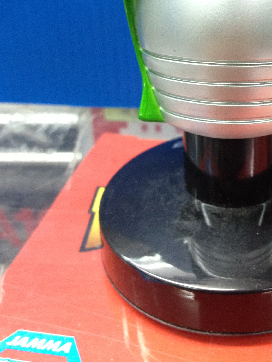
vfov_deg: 31.0
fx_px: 639
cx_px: 234
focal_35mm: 61
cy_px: 82
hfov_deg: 23.5
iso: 200
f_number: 2.4
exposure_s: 1/20
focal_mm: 4.28
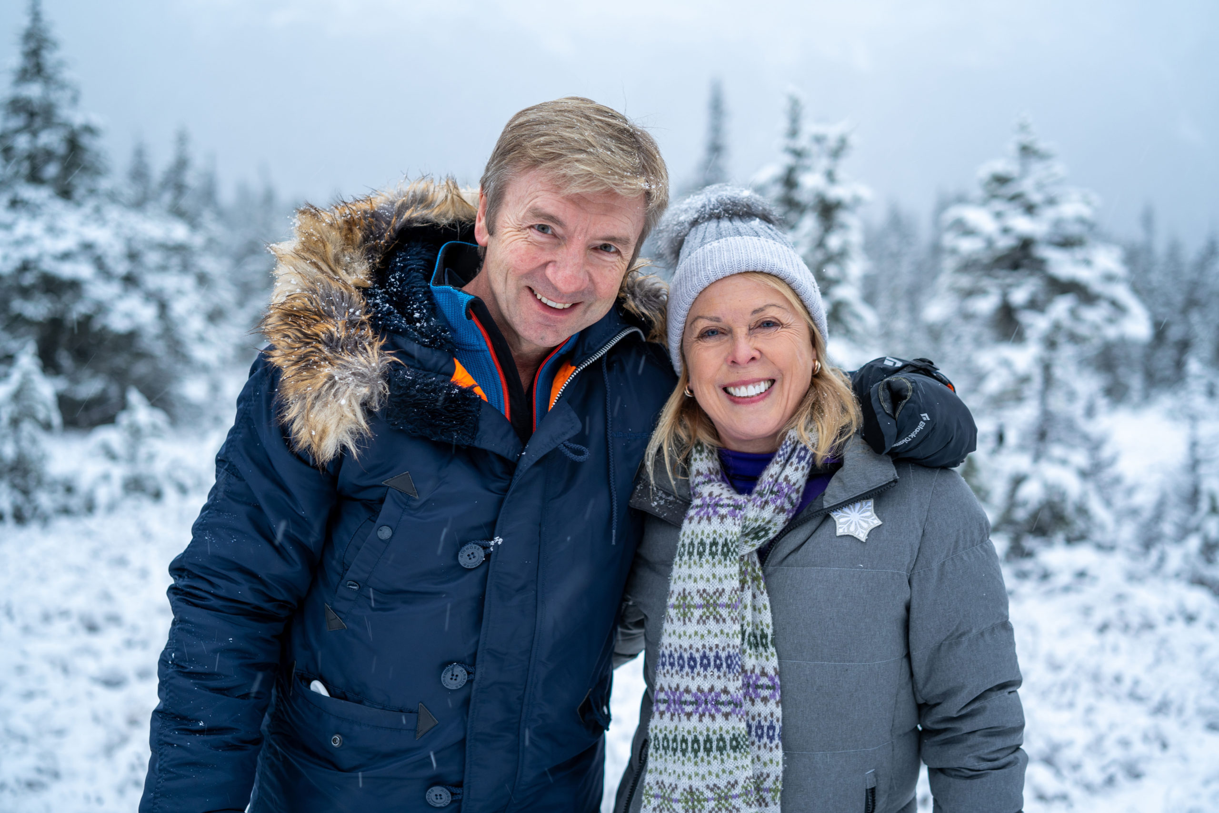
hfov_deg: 48.5
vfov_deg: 33.4
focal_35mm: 40
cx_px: 610
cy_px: 406
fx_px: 1354
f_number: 2
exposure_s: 1/50
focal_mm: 40
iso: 100
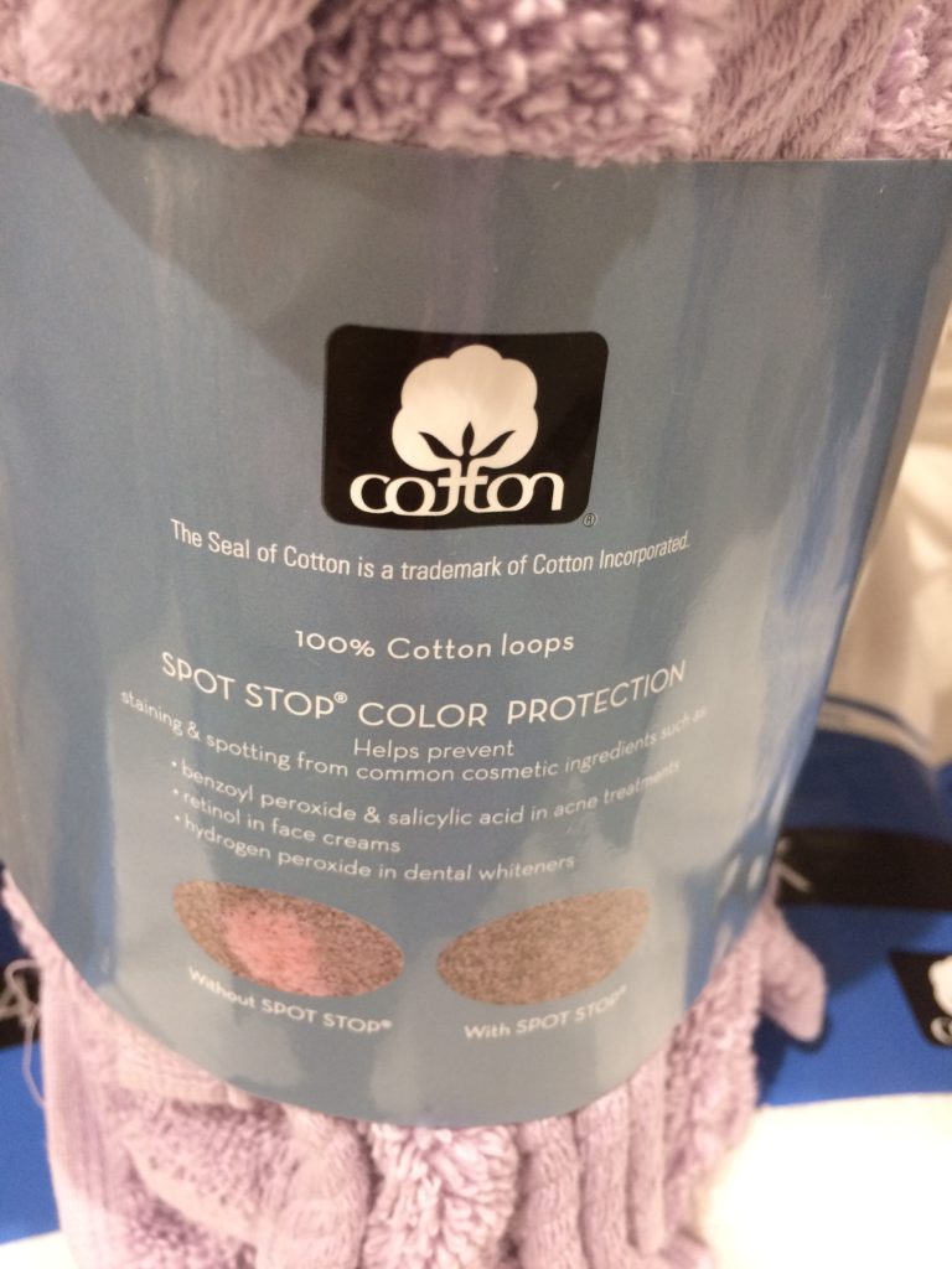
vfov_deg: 61.7
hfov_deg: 48.2
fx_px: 1063
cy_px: 634
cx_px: 476
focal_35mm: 29
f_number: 2.2
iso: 160
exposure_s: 1/30
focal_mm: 4.15
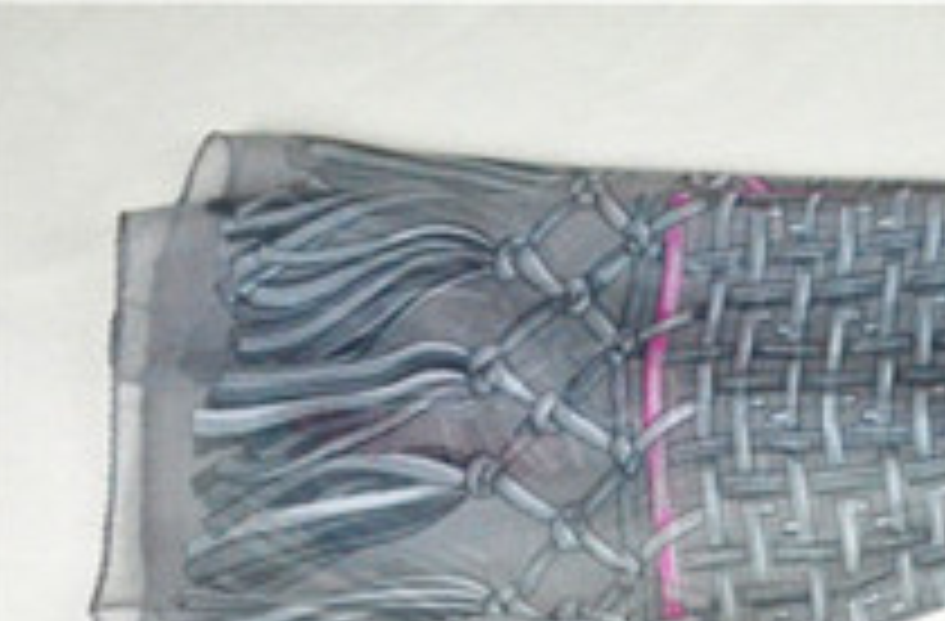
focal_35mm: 93
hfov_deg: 20.7
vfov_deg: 14.1
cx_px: 1102
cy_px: 738
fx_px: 2430
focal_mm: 26
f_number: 11
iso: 6400
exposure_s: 1/500
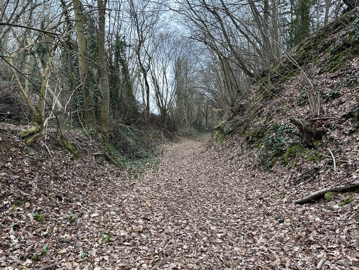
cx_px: 180
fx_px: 249
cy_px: 135
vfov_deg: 56.8
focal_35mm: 24
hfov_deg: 71.6
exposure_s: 1/264
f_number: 1.78
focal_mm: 6.86
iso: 80
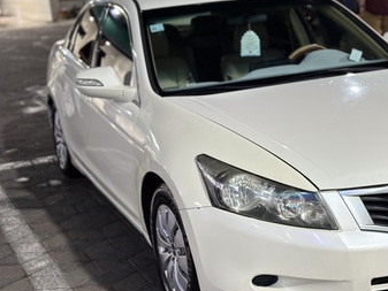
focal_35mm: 65
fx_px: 729
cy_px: 155
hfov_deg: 29.6
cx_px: 262
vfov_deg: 22.6
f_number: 1.78
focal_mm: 6.86
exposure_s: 1/60
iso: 125
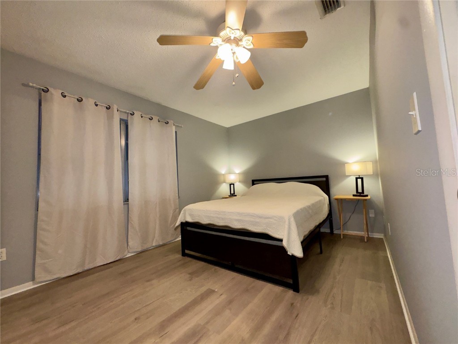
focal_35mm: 14
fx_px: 185
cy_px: 172
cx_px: 229
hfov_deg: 102.1
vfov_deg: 85.7
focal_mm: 2.22
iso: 250
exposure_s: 1/60
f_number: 2.2
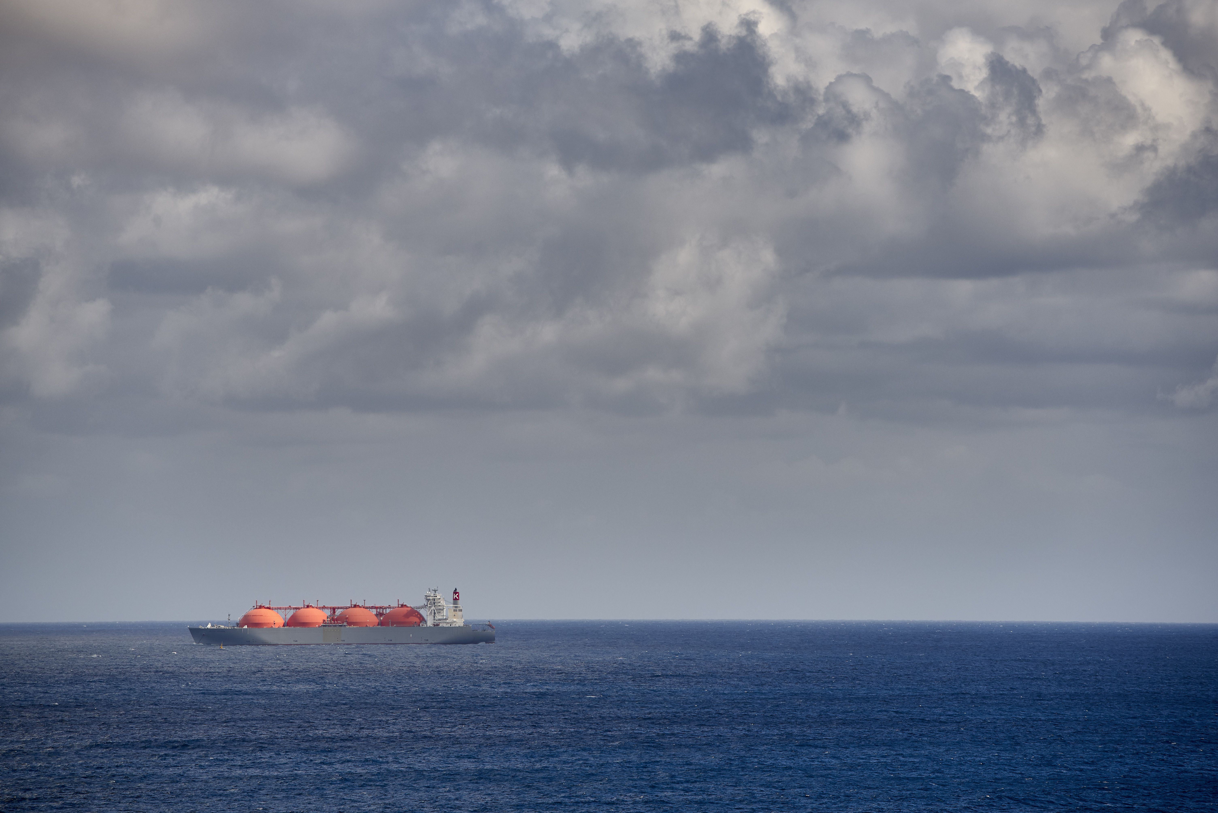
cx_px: 609
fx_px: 6769
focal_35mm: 200
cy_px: 406
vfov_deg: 6.9
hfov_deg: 10.3
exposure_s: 1/1600
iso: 200
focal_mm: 200
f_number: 5.6
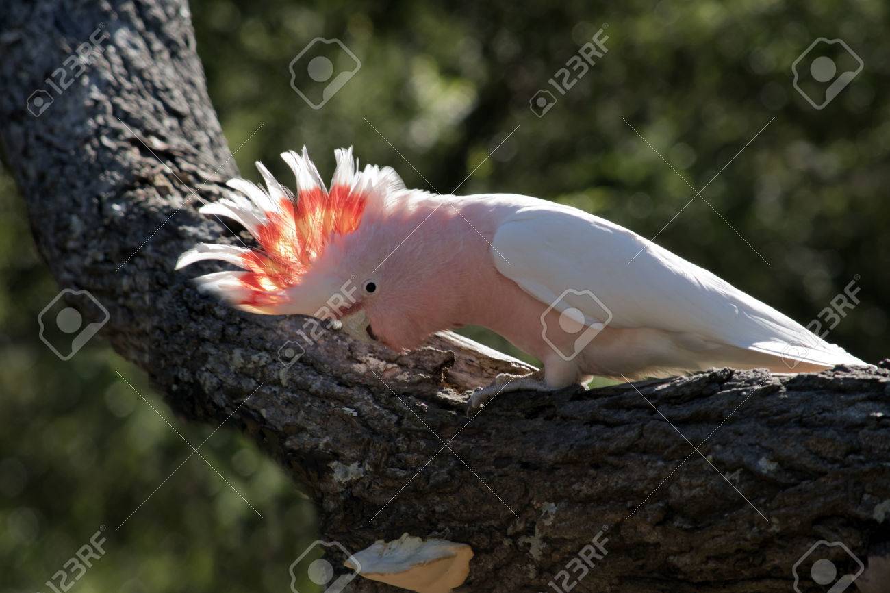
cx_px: 445
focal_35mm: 420
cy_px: 296
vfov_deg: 3.3
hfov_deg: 4.9
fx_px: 10380
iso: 400
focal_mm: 280
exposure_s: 1/500
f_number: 8
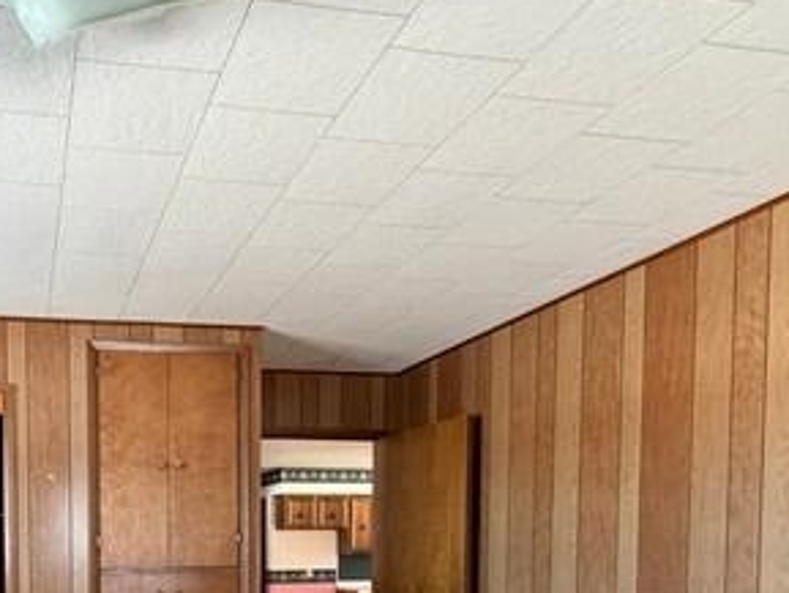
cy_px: 577
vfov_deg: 40.5
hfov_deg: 53.7
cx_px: 139
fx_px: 707
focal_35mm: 31
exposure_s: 1/71
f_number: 2.2
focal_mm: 2.22
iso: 320
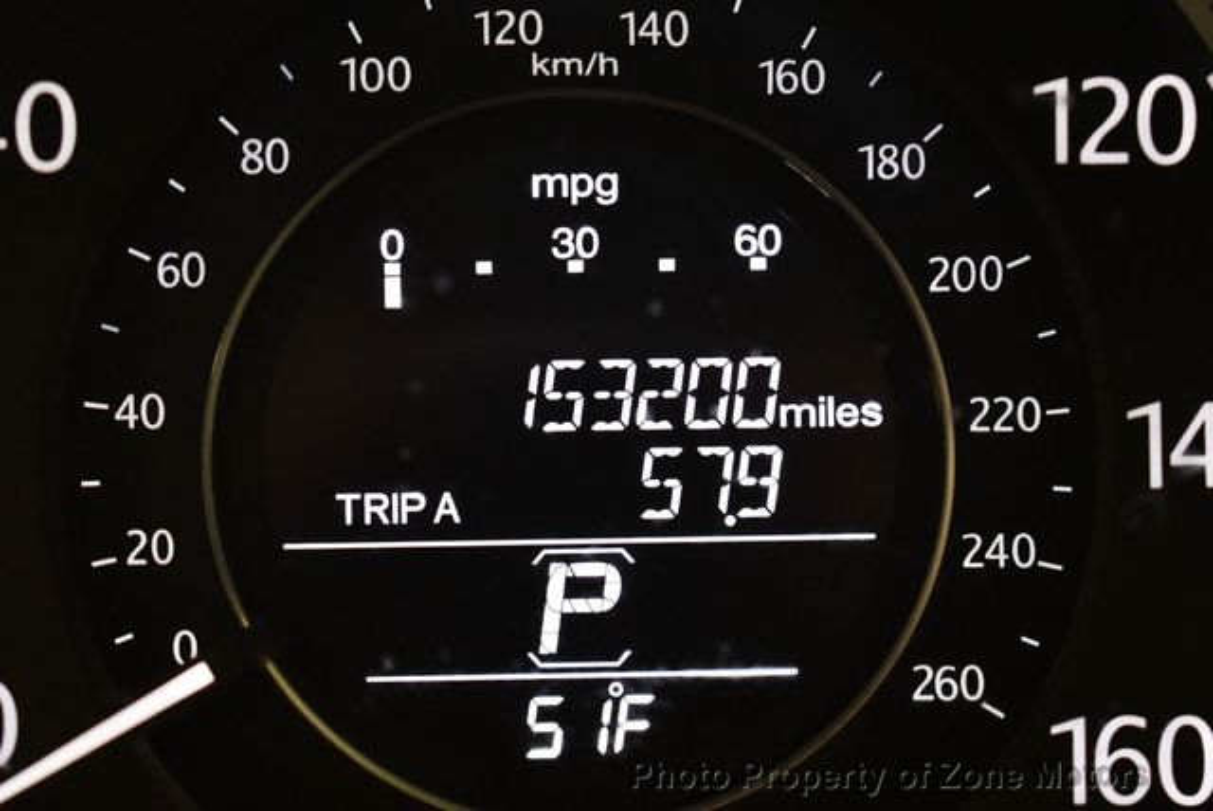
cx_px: 606
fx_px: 3710
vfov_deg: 12.5
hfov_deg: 18.6
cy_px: 406
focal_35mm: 110
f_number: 5.6
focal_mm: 55
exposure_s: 1/60
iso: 4000
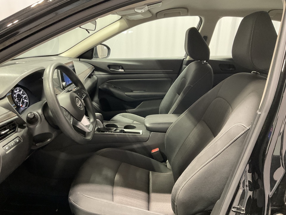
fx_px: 240
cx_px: 143
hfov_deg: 61.7
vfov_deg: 48.2
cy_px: 108
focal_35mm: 29
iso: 320
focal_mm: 3
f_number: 1.8
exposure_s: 1/33
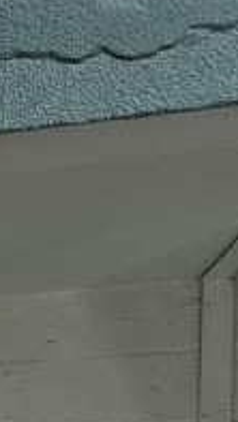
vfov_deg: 14.5
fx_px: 1457
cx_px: -742
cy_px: 754
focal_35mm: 130
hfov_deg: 6.9
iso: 12
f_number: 1.7
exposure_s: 1/1654
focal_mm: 6.3
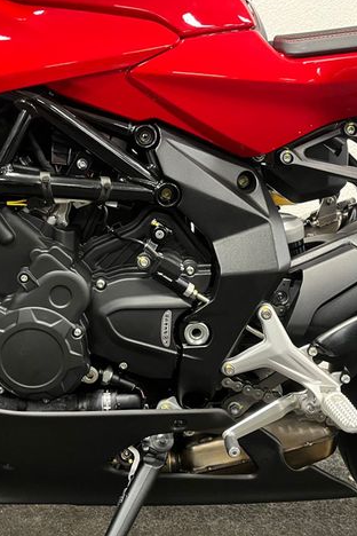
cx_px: 140
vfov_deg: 51.9
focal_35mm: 37
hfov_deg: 35.8
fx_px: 550
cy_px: 262
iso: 500
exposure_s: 1/33
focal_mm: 5.1
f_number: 1.6
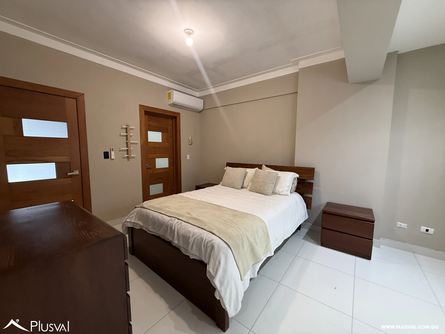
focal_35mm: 14
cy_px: 167
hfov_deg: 102.1
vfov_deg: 85.7
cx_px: 222
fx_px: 180
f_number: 2.2
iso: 250
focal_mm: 2.22
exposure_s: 1/60
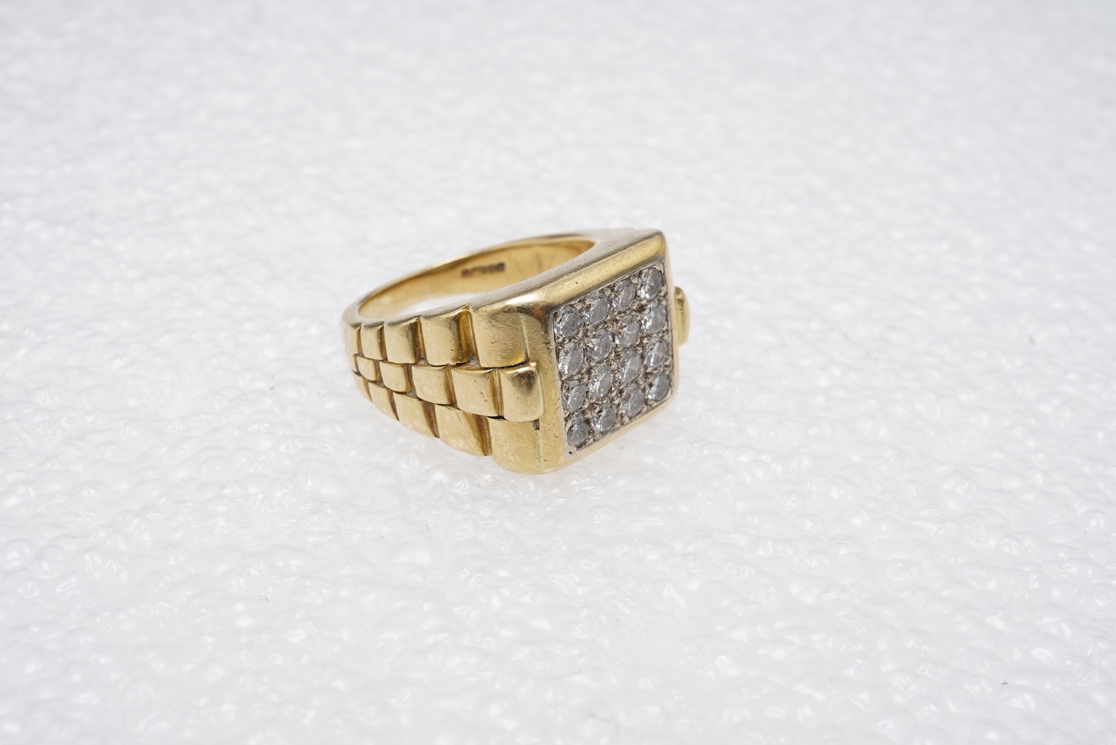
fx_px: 1395
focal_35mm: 45
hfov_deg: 43.6
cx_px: 558
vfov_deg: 29.9
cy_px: 372
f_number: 22
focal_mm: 30
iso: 500
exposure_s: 1/125
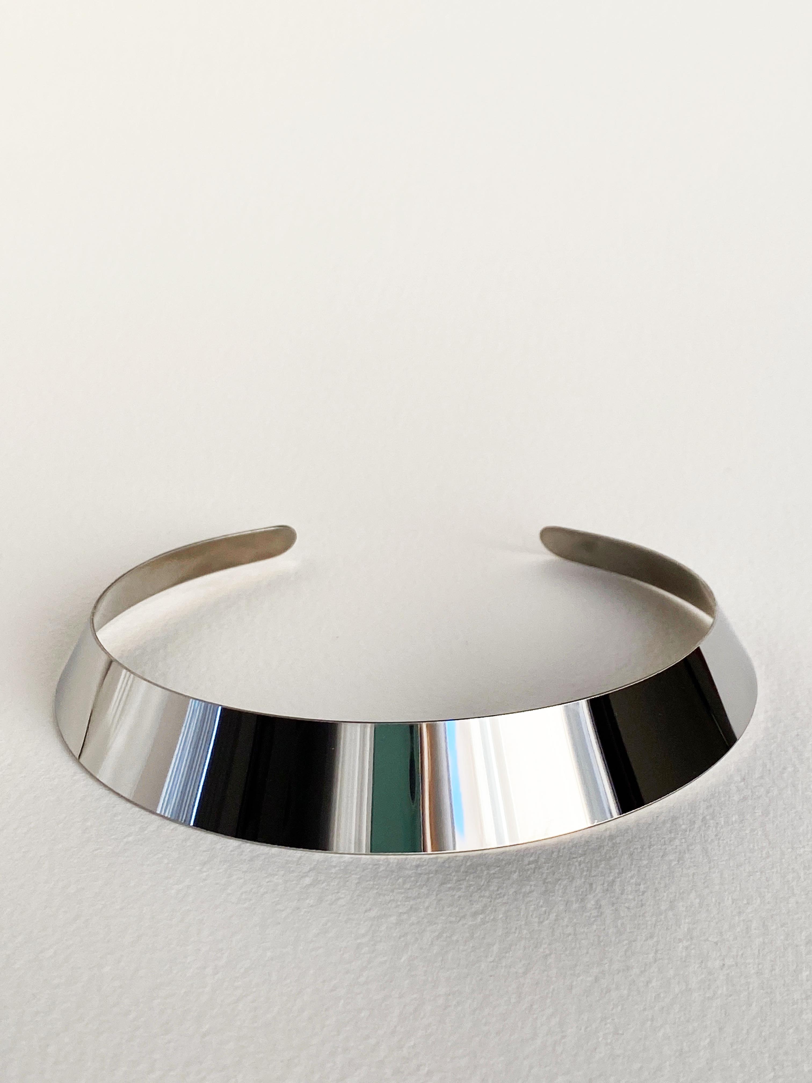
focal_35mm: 52
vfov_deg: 36.8
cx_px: 406
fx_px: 1626
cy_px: 542
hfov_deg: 28.0
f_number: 1.8
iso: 32
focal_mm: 4.25
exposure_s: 1/585
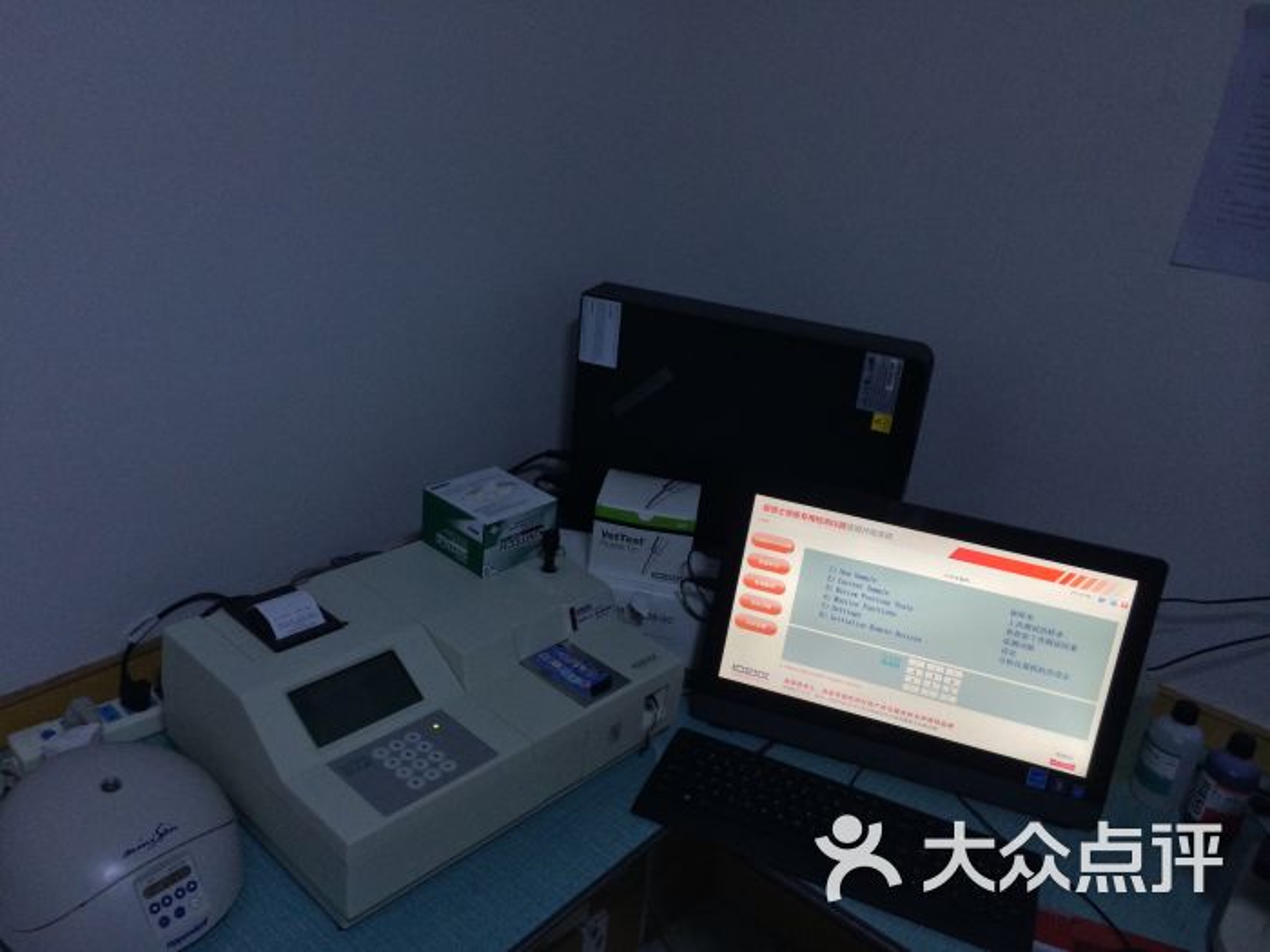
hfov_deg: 60.0
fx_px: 1101
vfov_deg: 46.8
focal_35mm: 30
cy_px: 476
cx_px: 635
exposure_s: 1/30
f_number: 2.2
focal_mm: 4.12
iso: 100
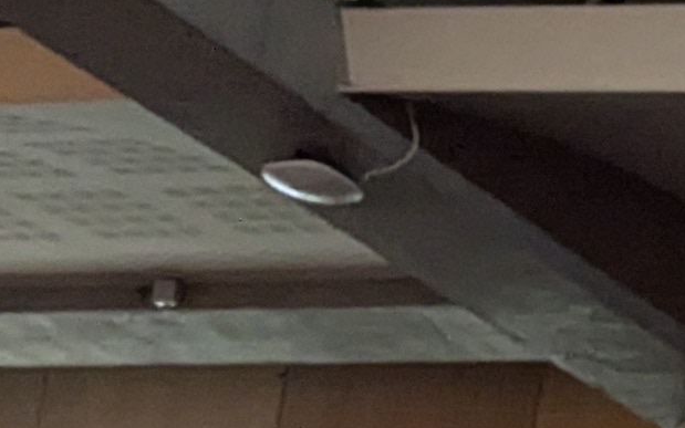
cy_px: 1103
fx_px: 2707
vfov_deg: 8.2
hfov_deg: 12.4
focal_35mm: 145
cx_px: 1433
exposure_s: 1/24
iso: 321
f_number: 2.2
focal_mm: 2.74
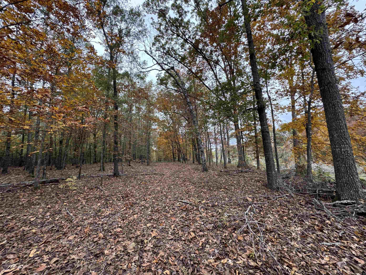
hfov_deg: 102.1
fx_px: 148
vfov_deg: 85.7
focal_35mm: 14
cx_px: 183
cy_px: 138
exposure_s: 1/99
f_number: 2.2
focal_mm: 2.22
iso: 64
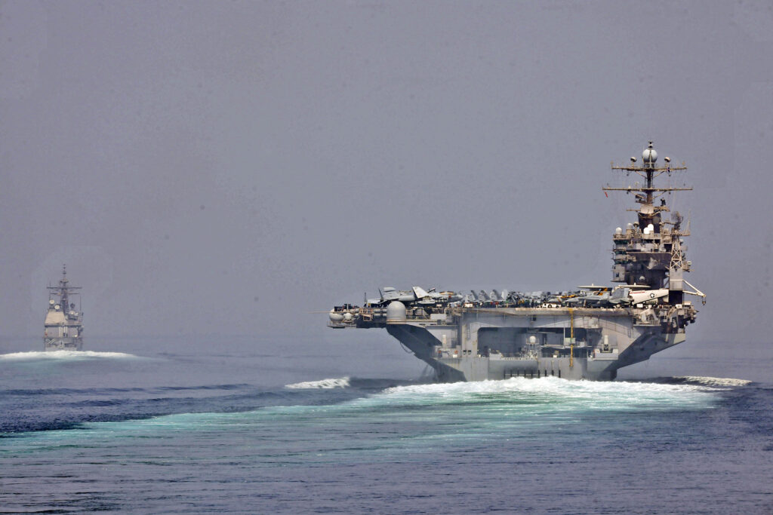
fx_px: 8590
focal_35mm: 400
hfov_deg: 5.2
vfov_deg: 3.4
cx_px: 386
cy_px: 258
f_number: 20
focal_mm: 400
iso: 500
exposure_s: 1/1000
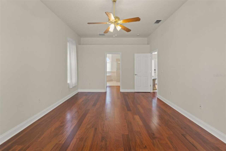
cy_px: 76
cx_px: 113
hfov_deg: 100.4
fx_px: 94
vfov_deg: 77.3
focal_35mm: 15
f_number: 7.1
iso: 400
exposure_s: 1/3
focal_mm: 10
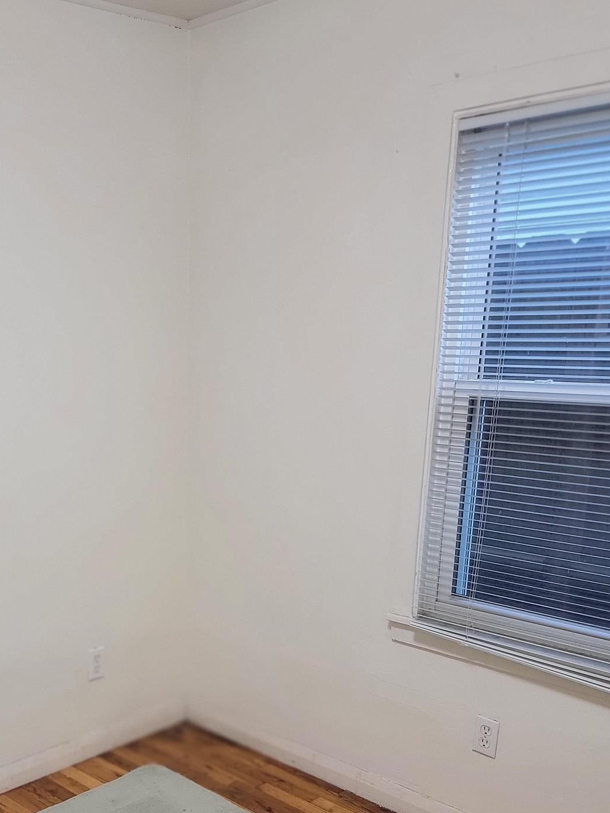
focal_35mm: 40
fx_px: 940
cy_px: 575
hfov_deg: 35.1
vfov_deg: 45.7
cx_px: 148
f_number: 1.8
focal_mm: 6.7
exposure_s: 1/60
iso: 250
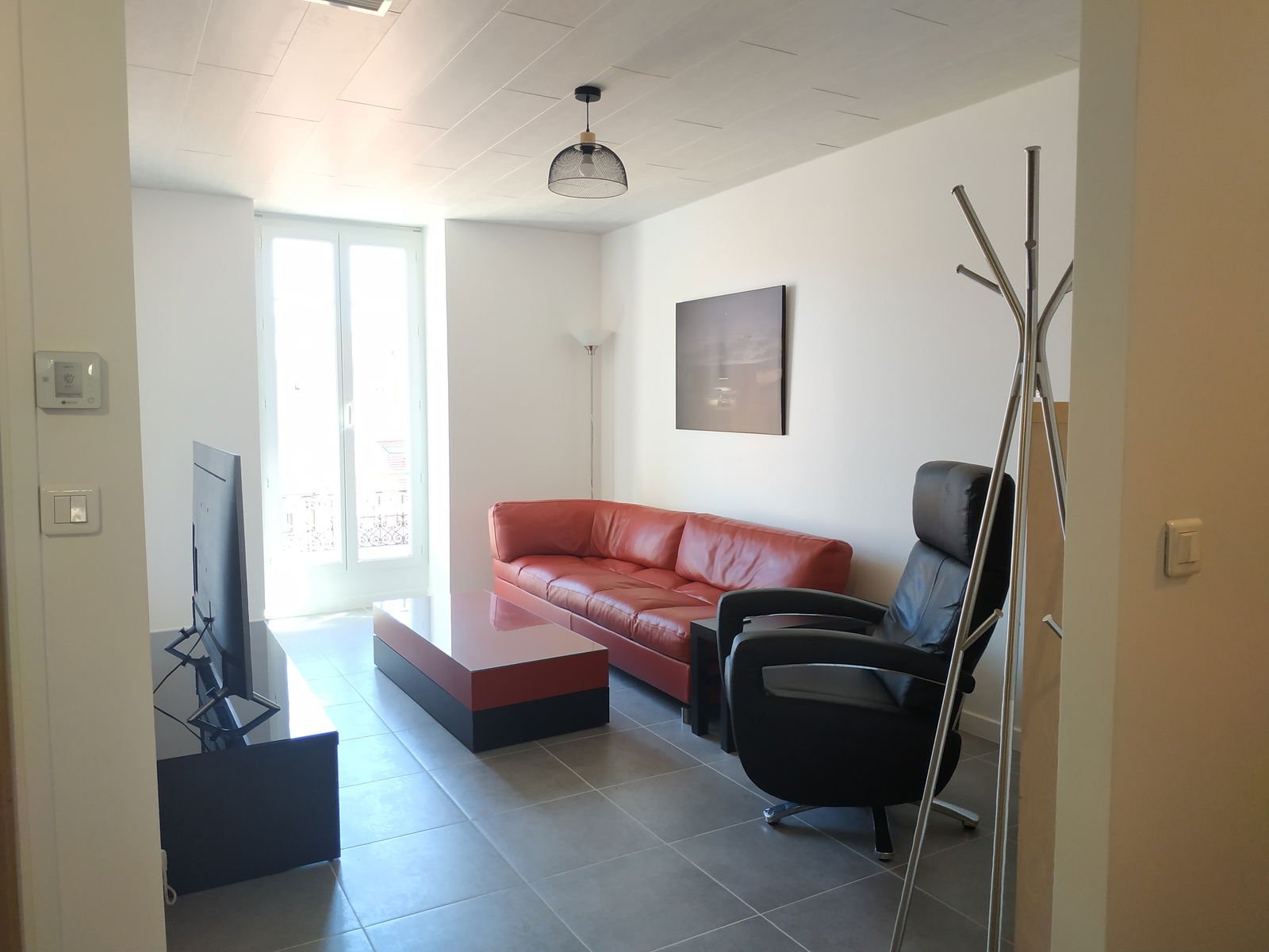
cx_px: 634
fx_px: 880
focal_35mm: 24
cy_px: 476
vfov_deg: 56.8
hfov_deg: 71.6
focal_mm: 3.94
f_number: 1.9
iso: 250
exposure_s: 1/50
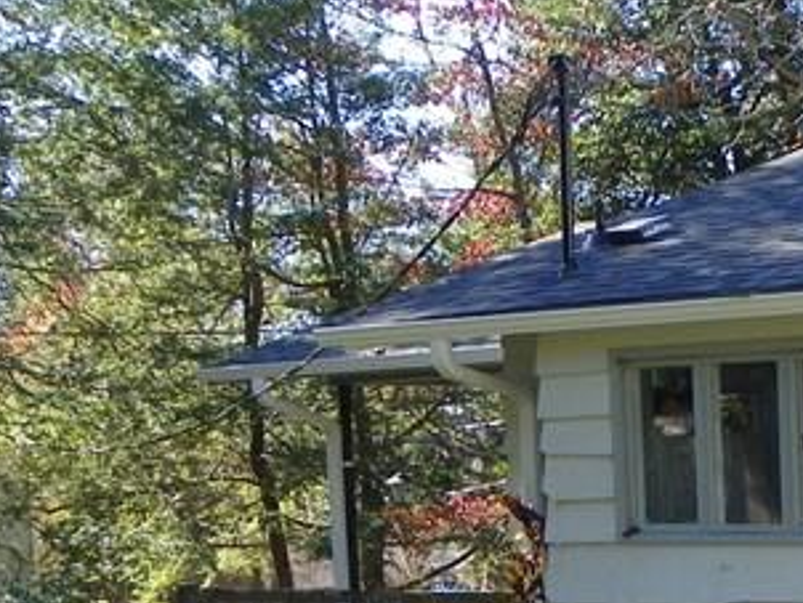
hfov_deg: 19.3
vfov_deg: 16.3
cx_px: 1216
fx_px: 2043
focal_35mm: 88
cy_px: 667
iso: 64
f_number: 3.5
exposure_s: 1/125
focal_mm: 4.6
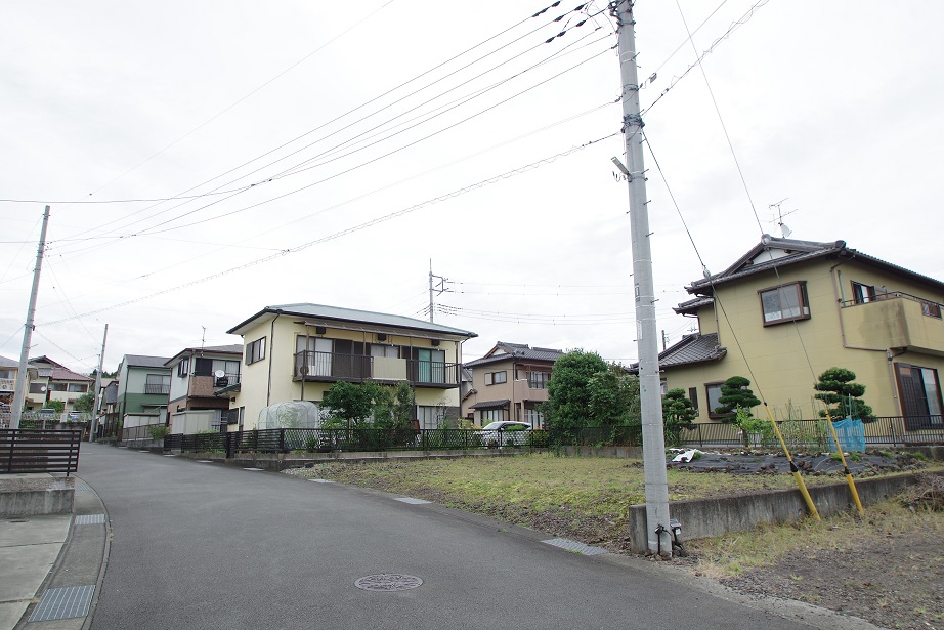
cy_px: 315
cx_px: 472
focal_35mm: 21
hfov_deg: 81.2
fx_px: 551
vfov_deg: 59.5
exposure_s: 1/250
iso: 200
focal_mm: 14.38
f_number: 8
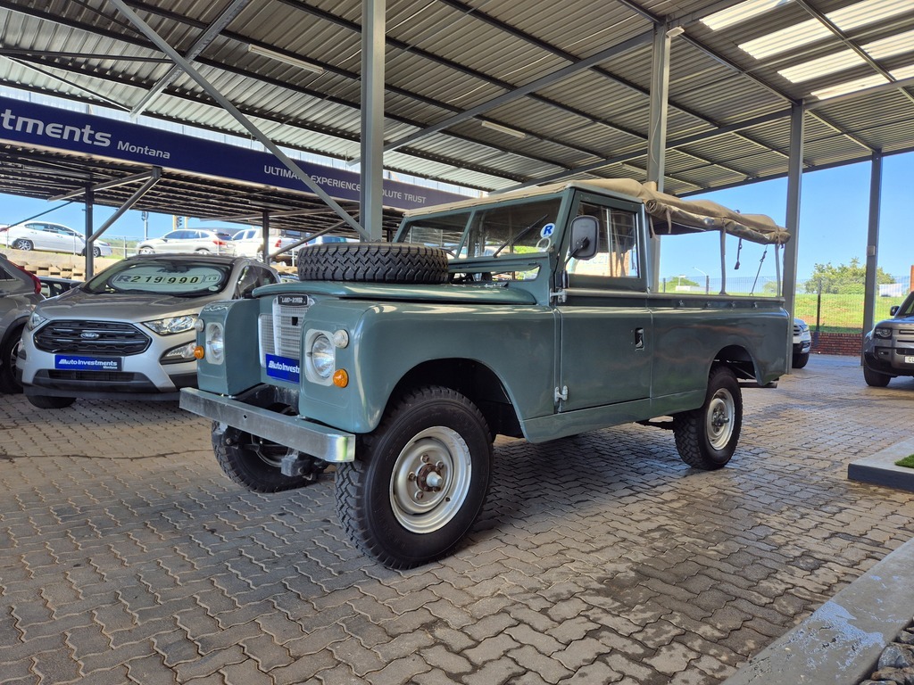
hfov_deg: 73.9
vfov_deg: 58.9
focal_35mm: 23
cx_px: 457
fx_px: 607
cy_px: 342
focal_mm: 5.4
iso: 25
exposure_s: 1/461
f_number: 1.8
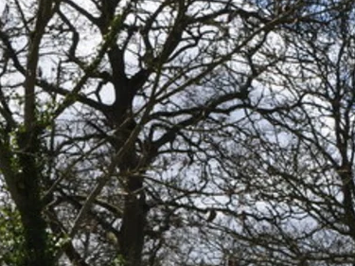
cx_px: 466
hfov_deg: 12.3
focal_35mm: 156
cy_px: 385
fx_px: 1600
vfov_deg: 9.3
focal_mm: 25
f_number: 10
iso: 200
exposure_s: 1/200
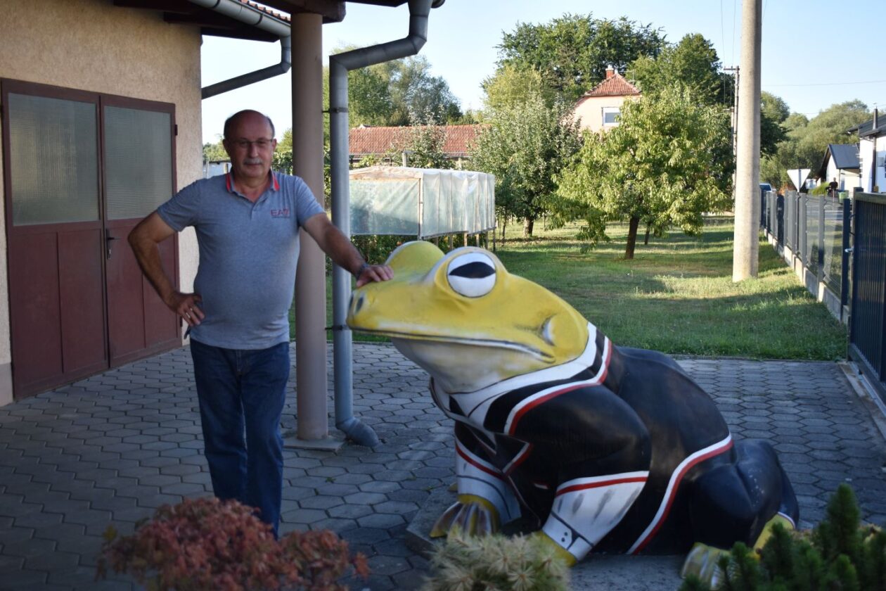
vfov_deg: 30.8
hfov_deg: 45.0
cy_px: 296
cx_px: 443
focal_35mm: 44
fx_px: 1070
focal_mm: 29
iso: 250
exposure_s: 1/400
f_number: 5
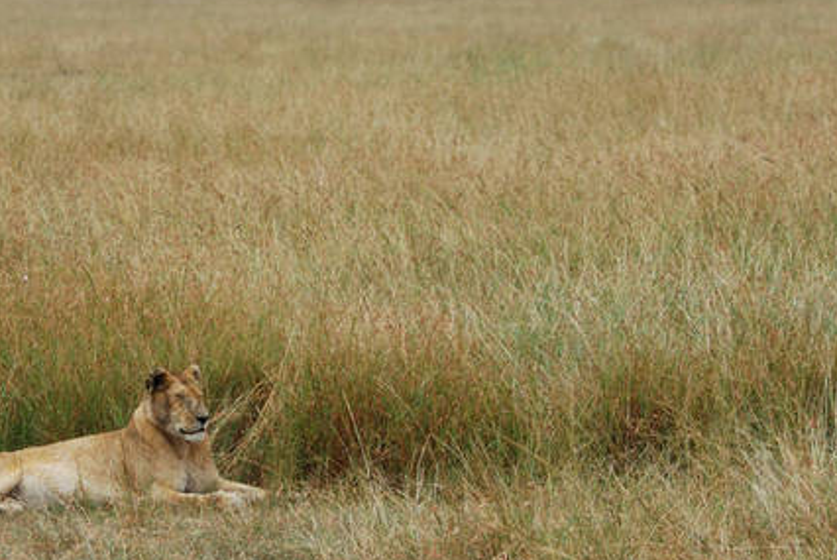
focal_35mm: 296
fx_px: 6889
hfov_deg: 7.0
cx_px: 291
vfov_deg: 4.7
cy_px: 228
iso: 250
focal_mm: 120
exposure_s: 1/400
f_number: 5
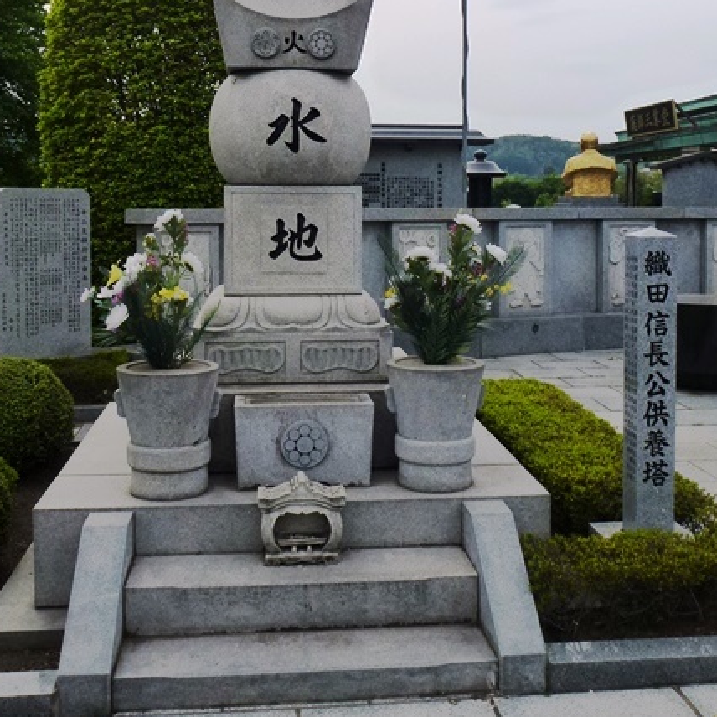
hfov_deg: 40.9
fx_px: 961
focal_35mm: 41
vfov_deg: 40.4
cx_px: 377
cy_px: 233
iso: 160
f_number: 4
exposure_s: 1/1000
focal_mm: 5.4
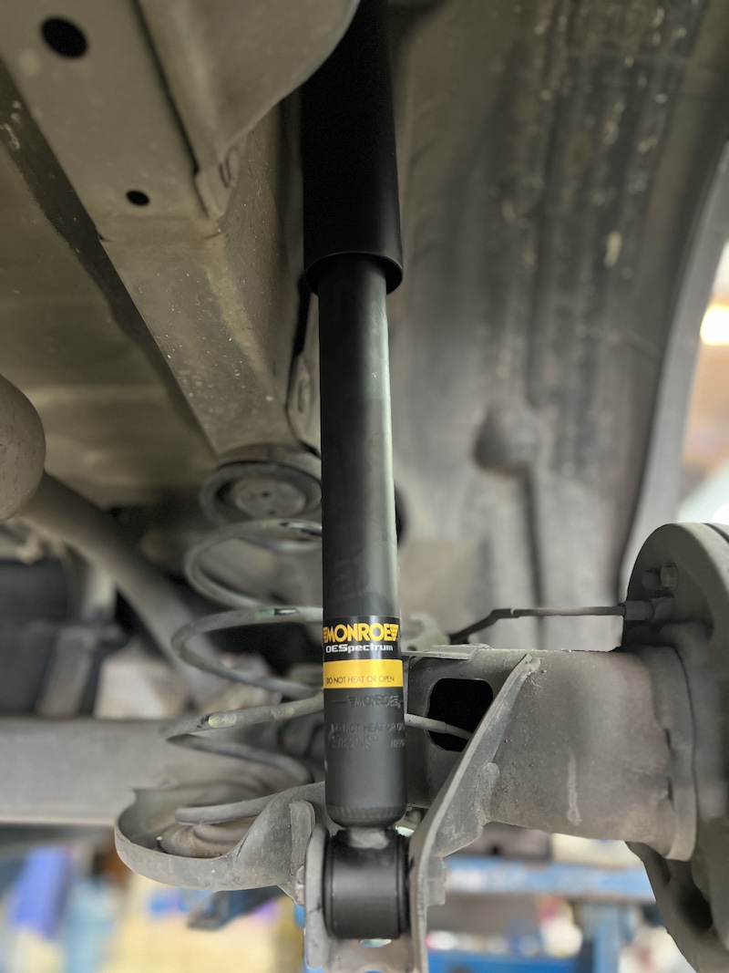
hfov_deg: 53.1
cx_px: 364
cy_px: 486
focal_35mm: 26
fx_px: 730
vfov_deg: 67.3
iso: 640
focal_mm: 5.7
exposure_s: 1/33
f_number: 1.5
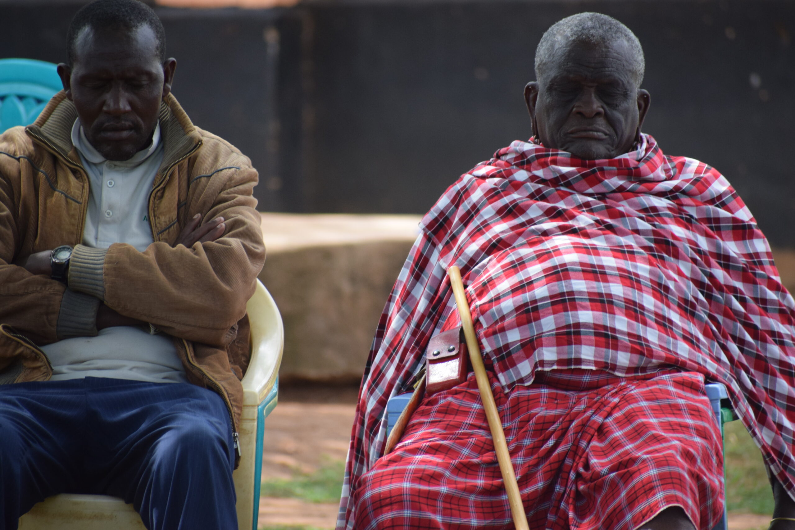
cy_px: 265
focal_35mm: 450
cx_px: 398
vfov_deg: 3.1
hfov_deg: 4.6
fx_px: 9937
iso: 800
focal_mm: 300
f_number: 6.3
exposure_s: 1/640
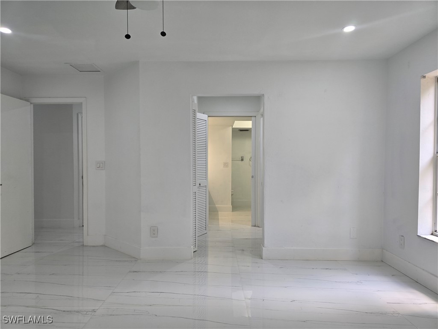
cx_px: 219
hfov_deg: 73.9
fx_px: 291
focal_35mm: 23
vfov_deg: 58.9
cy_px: 164
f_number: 1.7
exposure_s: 1/120
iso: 80
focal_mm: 6.3
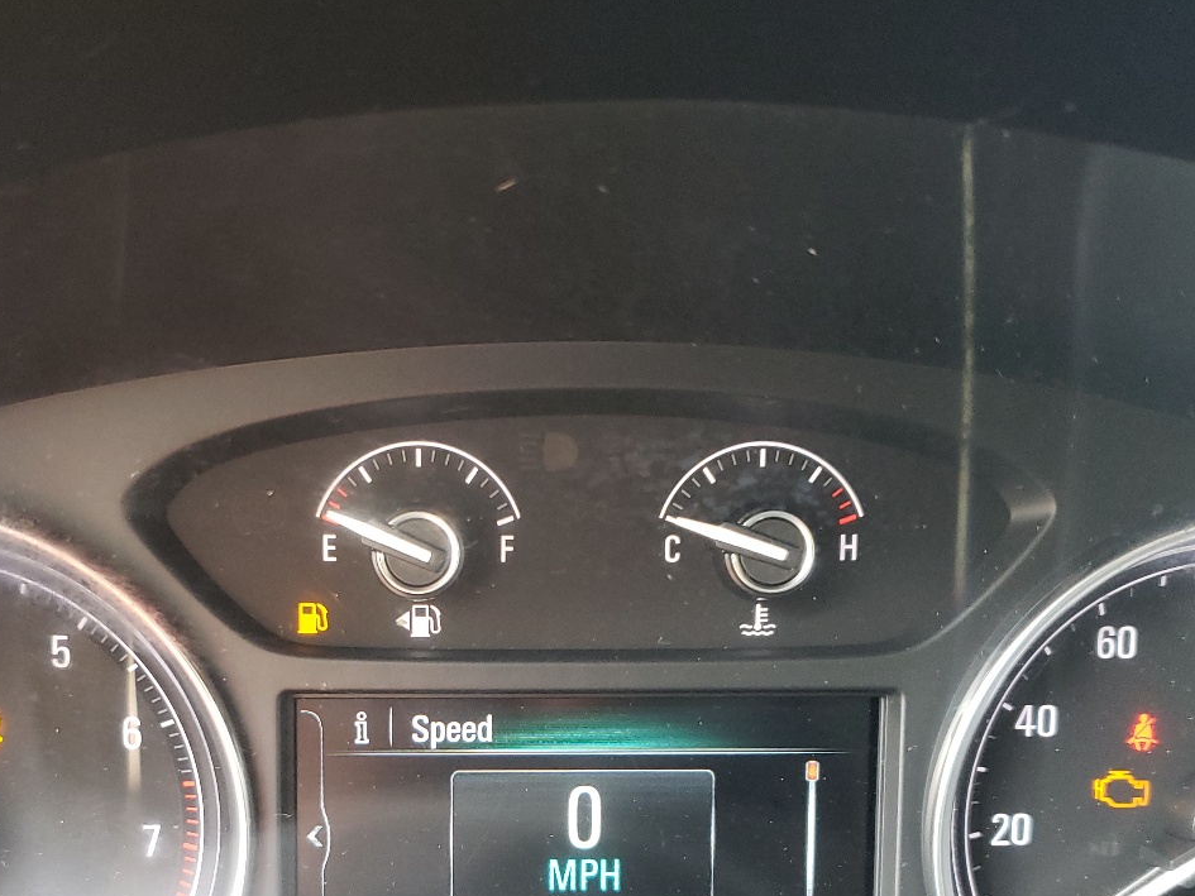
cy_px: 711
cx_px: 488
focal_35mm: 44
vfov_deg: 32.0
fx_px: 1519
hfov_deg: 42.8
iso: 181
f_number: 1.5
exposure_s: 1/60.2
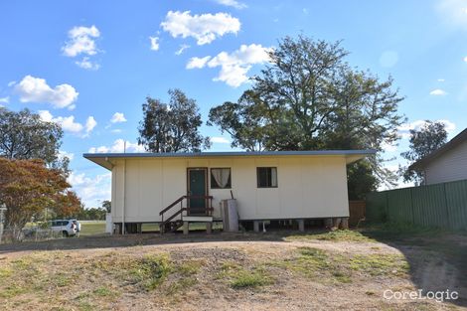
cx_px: 234
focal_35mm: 30
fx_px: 389
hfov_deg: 61.9
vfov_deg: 43.6
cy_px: 156
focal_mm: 20
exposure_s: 1/500
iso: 160
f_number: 8
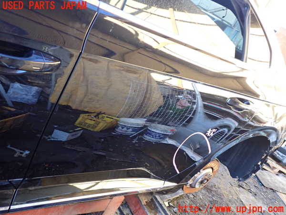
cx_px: 143
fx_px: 248
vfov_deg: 46.8
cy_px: 108
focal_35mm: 30
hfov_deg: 60.0
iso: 200
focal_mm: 5.4
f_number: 2.3
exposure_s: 1/30
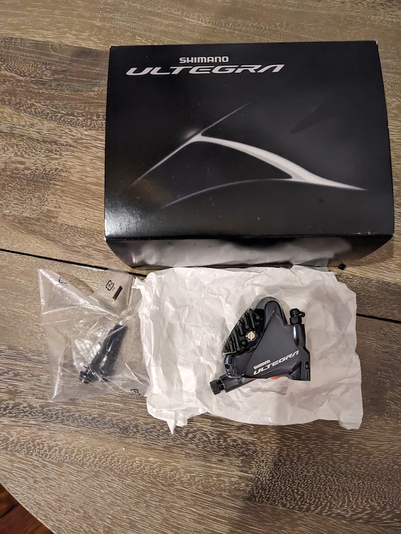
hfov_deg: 51.4
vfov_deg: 65.3
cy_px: 267
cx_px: 200
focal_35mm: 27
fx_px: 417
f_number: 1.73
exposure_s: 1/40
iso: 984
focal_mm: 4.38
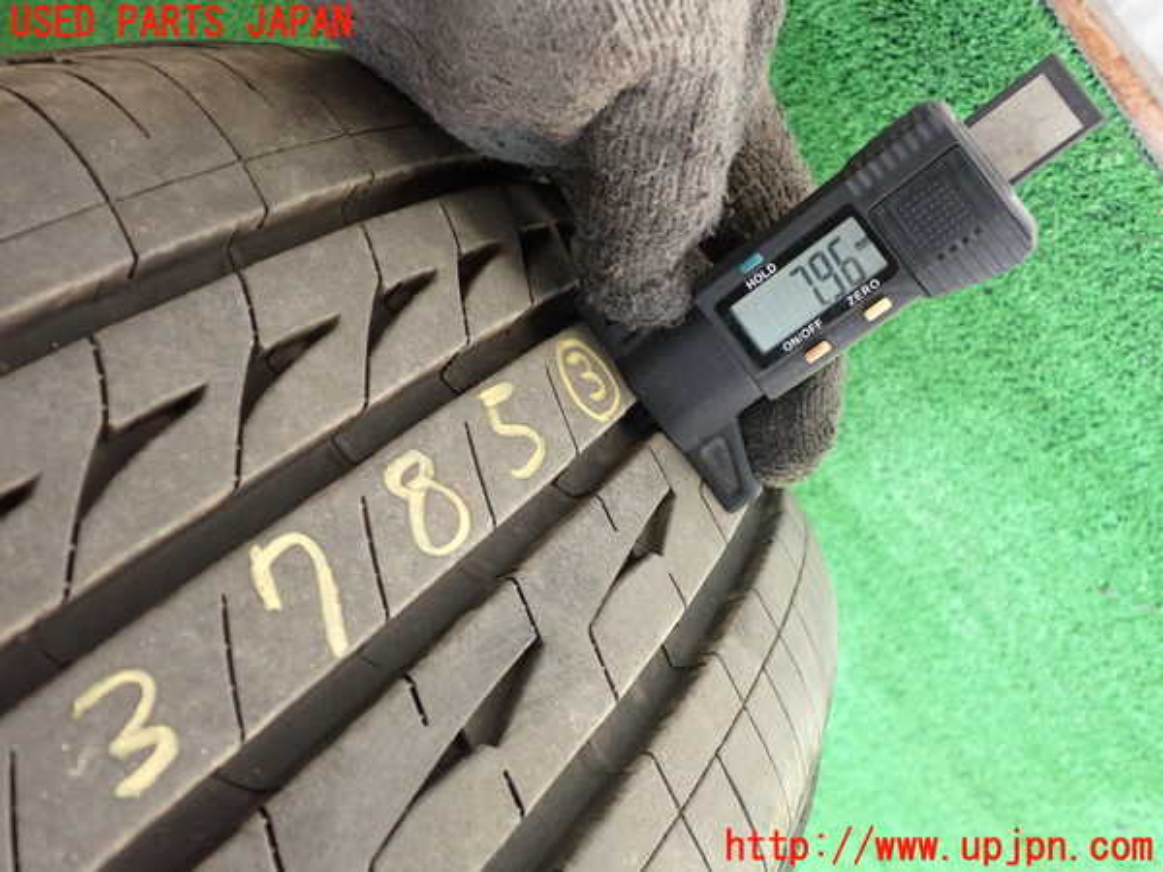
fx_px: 1209
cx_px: 582
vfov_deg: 39.7
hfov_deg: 51.4
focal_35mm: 36
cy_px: 436
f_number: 2.5
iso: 500
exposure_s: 1/125
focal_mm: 6.37
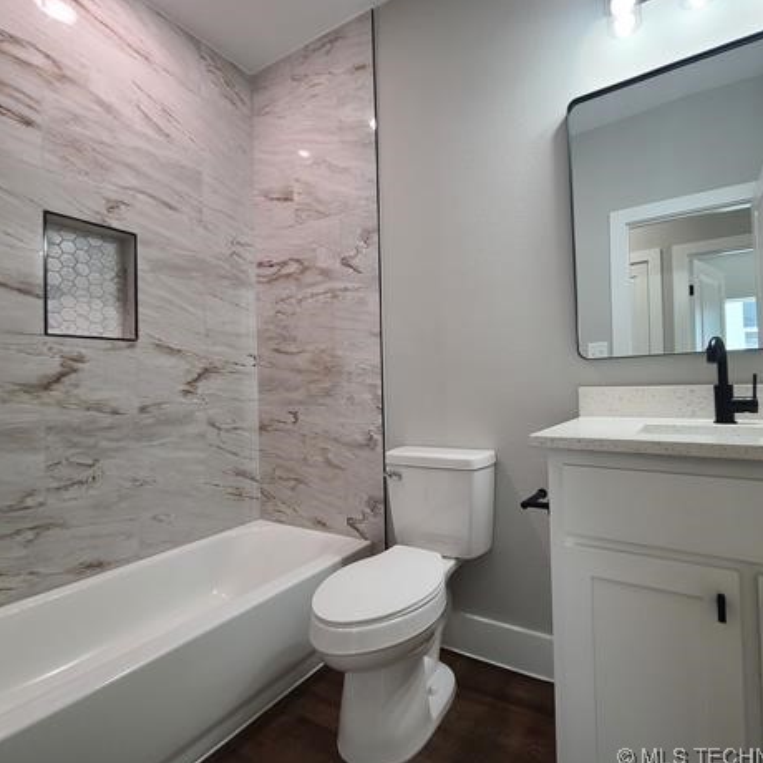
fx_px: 399
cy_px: 382
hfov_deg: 86.9
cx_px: 435
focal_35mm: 16
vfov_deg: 87.4
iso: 125
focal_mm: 2.2
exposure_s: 1/60
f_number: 2.2
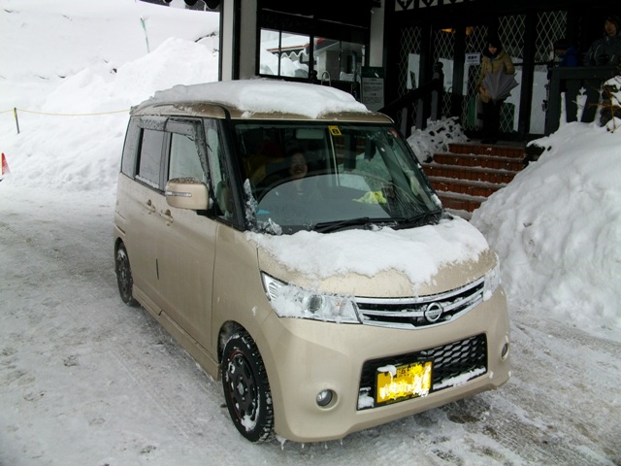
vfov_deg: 44.2
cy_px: 233
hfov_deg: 56.8
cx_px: 310
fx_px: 574
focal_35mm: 32
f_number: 5.5
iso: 80
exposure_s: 1/190
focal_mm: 5.7
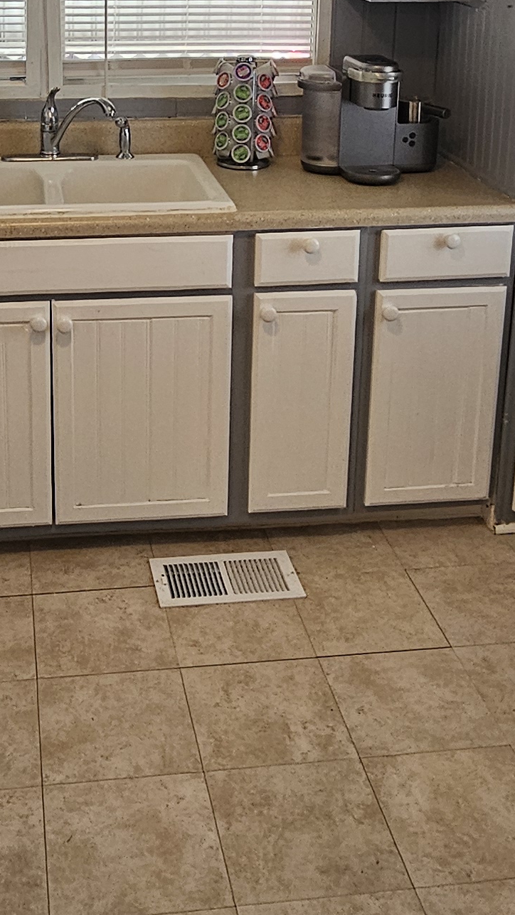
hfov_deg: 26.9
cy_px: 193
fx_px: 1069
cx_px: 156
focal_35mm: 44
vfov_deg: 44.3
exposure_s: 1/60
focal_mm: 2.2
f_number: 2.2
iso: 80
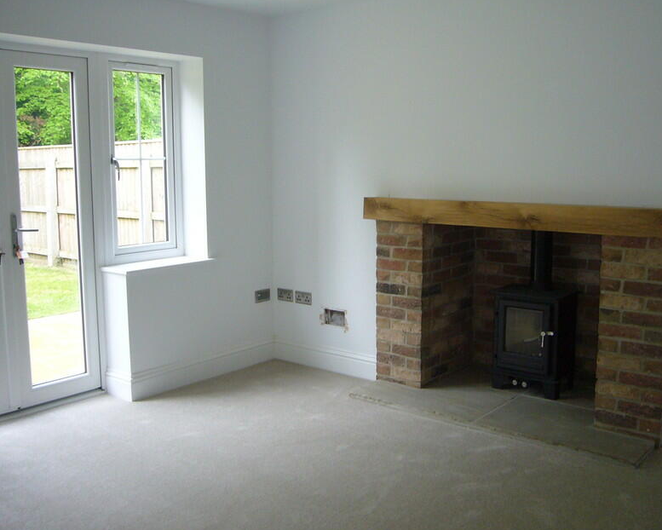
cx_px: 326
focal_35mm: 36
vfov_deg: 41.2
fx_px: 706
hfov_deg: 50.3
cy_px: 256
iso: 125
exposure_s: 1/30
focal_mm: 4.6
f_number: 2.8
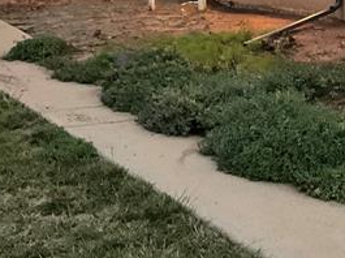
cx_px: 398
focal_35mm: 70
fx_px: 697
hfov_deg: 25.4
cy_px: -3
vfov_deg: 20.3
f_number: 1.8
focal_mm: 3
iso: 640
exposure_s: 1/26
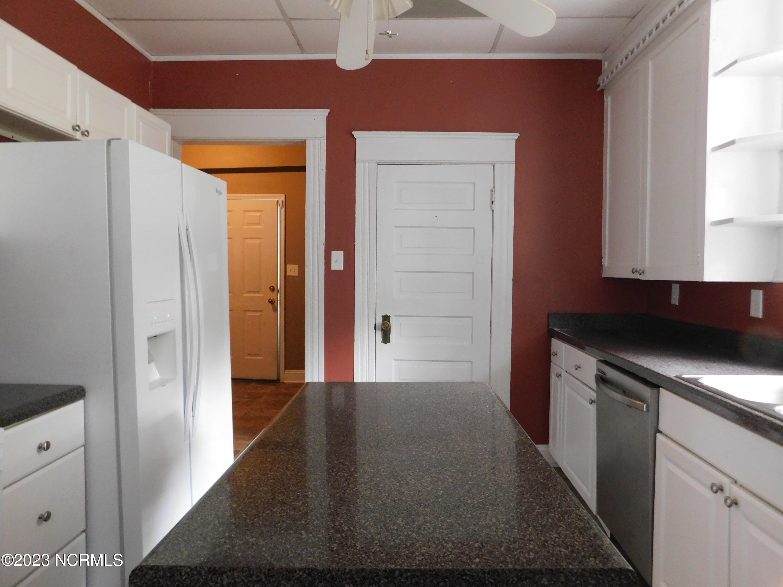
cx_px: 392
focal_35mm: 24
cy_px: 294
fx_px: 543
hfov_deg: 71.6
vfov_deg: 56.8
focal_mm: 4.1
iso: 400
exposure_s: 1/20
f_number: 3
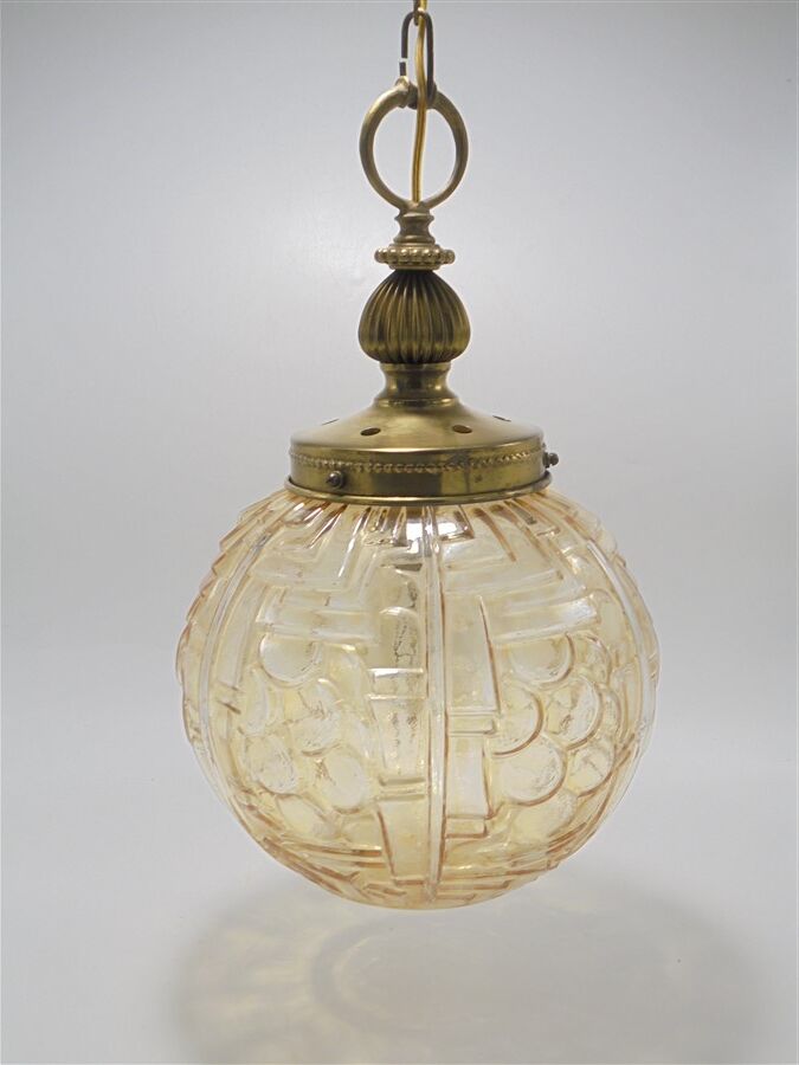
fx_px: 1323
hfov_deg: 33.6
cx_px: 400
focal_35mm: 43
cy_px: 532
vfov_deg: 43.9
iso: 100
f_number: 4.5
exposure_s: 1/50
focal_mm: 7.8
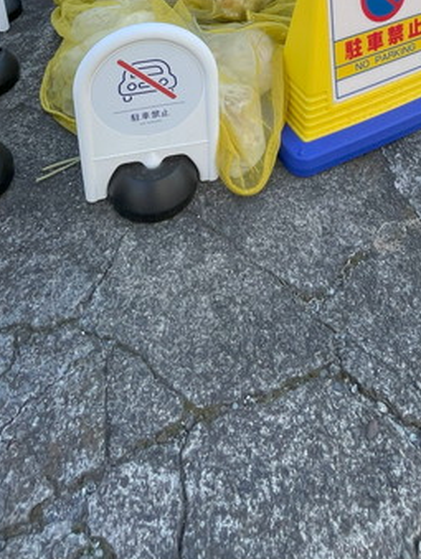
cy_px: -97
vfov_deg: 40.6
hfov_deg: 42.9
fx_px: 534
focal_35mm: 33
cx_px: 246
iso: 25
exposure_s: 1/234
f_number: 2.4
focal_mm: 1.55
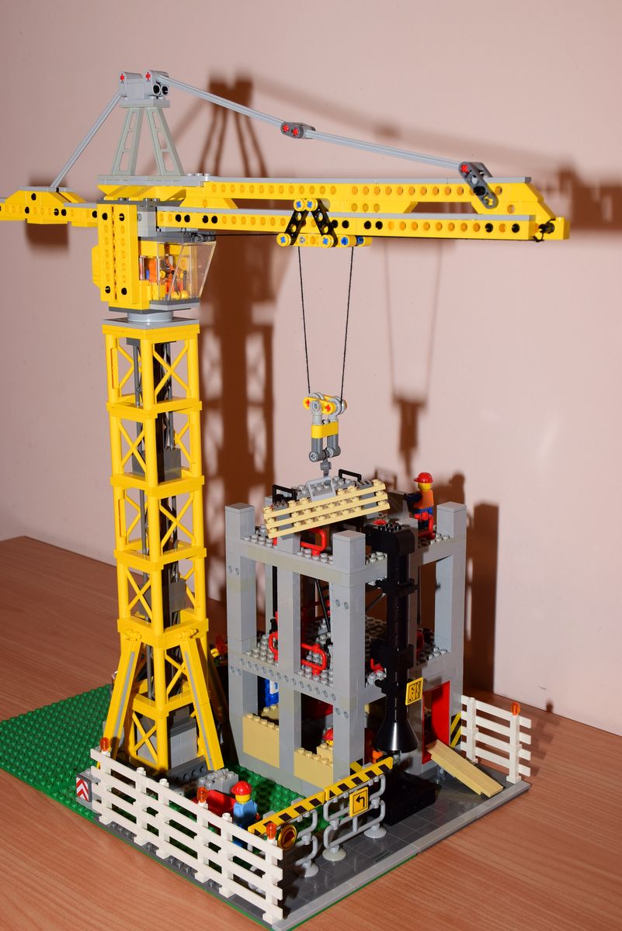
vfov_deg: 41.1
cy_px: 466
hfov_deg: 28.1
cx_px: 311
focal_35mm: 48
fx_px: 1243
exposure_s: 1/60
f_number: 11
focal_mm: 32
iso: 400
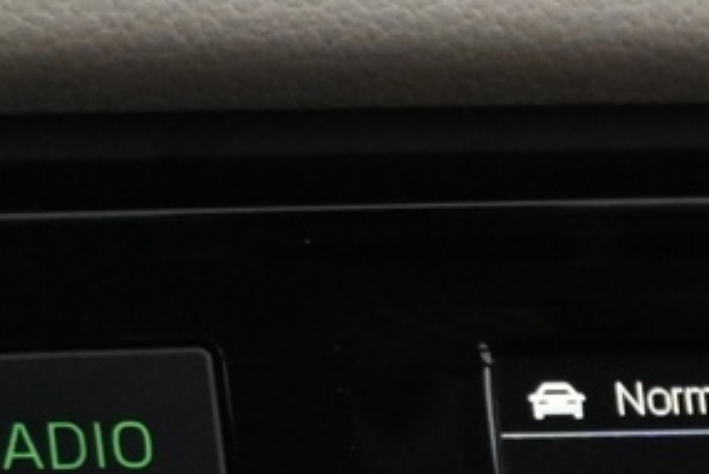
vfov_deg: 6.0
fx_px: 4438
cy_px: 928
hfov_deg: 8.6
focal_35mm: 225
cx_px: 1435
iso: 2800
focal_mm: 26.5
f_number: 4.5
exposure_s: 1/40
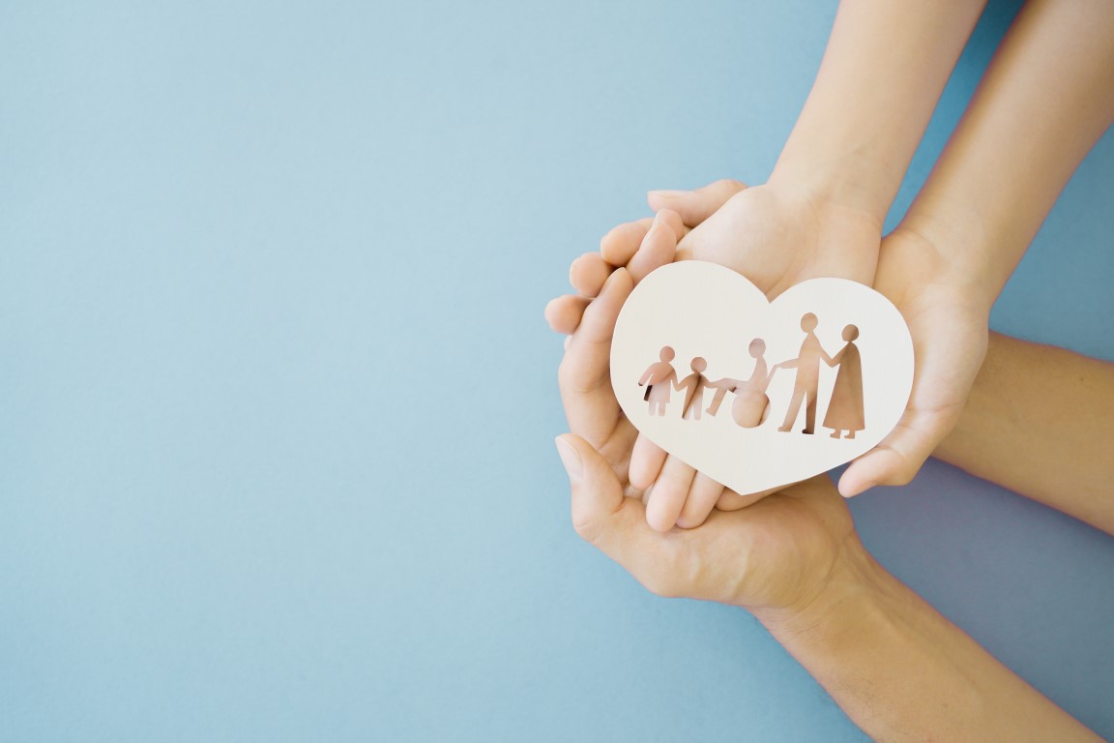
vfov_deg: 37.9
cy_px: 372
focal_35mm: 35
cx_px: 557
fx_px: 1083
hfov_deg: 54.4
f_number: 5
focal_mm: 35
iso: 640
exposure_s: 1/100
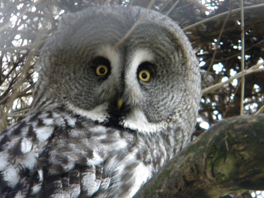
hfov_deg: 7.1
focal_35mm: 278
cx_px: 132
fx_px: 2120
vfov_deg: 5.3
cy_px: 99
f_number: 5.4
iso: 800
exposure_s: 1/65
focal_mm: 50.4
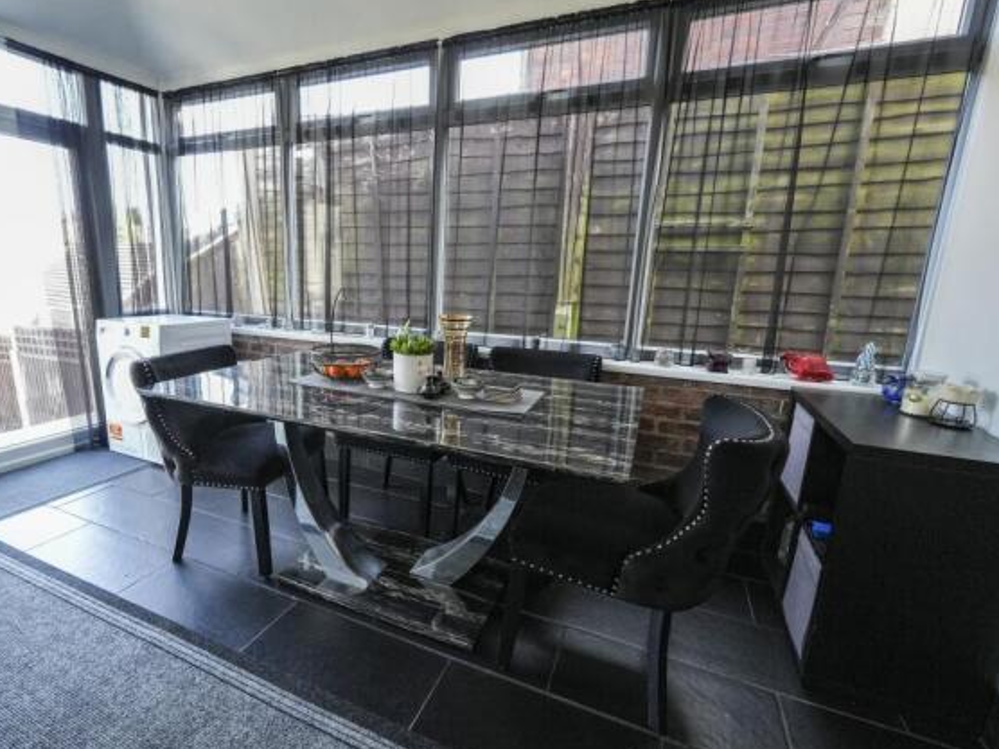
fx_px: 491
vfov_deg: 74.7
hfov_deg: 90.3
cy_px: 376
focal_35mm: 17
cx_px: 423
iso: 2000
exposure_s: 1/160
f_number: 4
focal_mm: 10
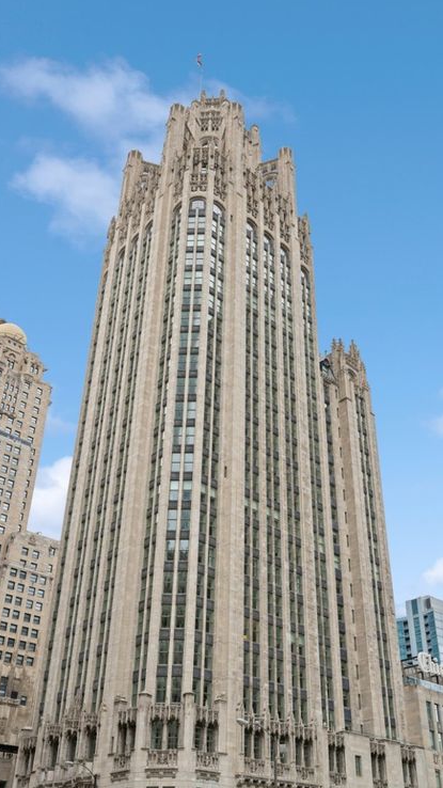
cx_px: 259
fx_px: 689
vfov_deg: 59.5
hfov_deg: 35.5
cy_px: 394
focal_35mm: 33
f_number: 8
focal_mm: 31
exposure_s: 1/100
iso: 320
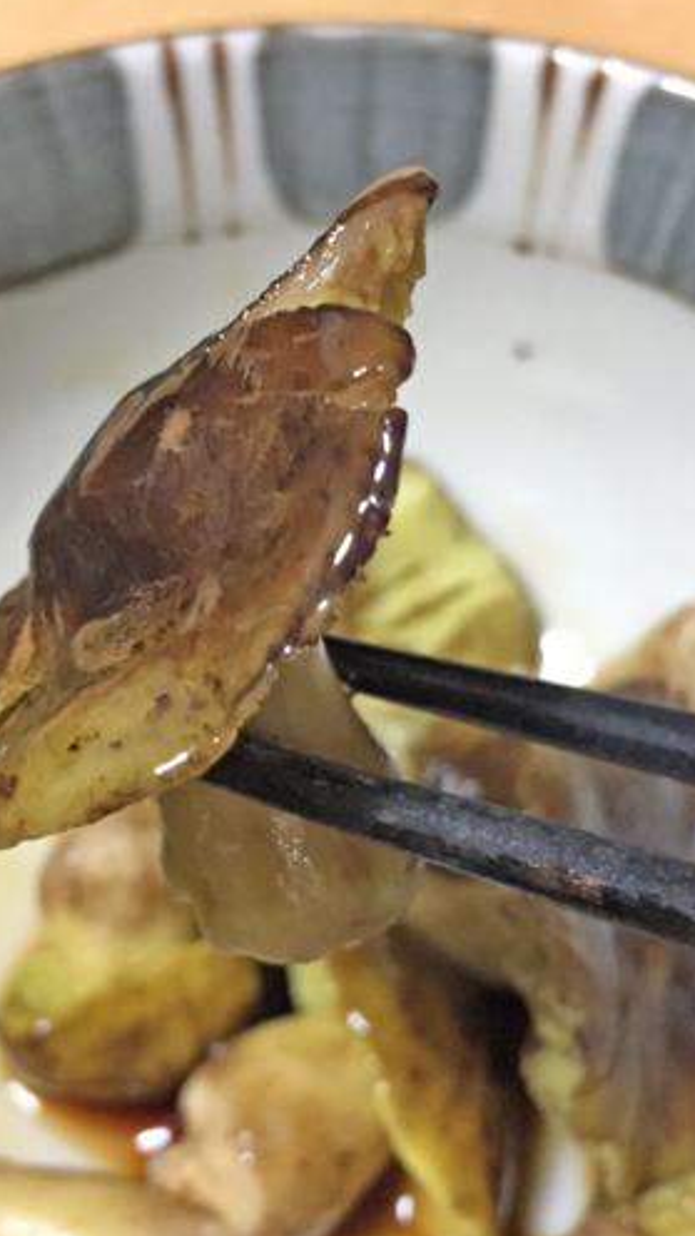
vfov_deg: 40.6
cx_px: 296
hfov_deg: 23.5
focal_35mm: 51
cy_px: 648
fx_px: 1671
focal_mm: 4.15
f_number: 2.2
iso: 250
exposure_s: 1/30
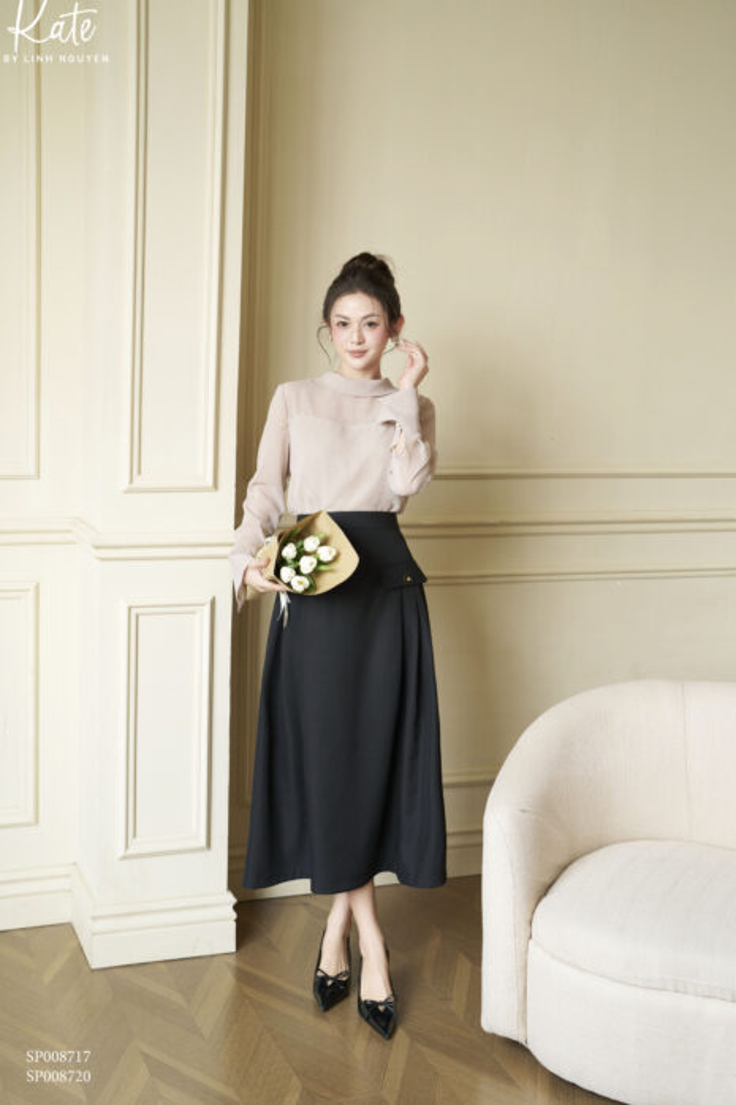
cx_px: 368
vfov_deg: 39.6
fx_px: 1534
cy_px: 552
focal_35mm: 50
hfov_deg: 27.0
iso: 400
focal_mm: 50
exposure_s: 1/125
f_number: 3.5
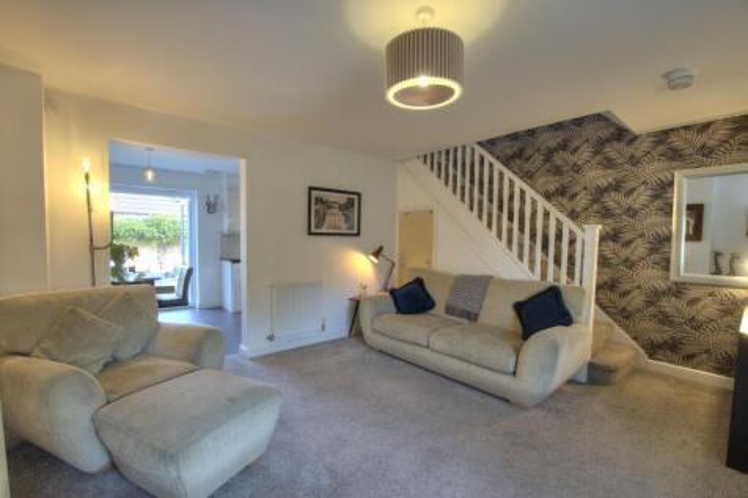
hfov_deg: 100.4
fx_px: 312
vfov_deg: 77.3
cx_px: 374
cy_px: 249
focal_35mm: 15
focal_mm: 10
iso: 400
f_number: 8
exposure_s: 1/8
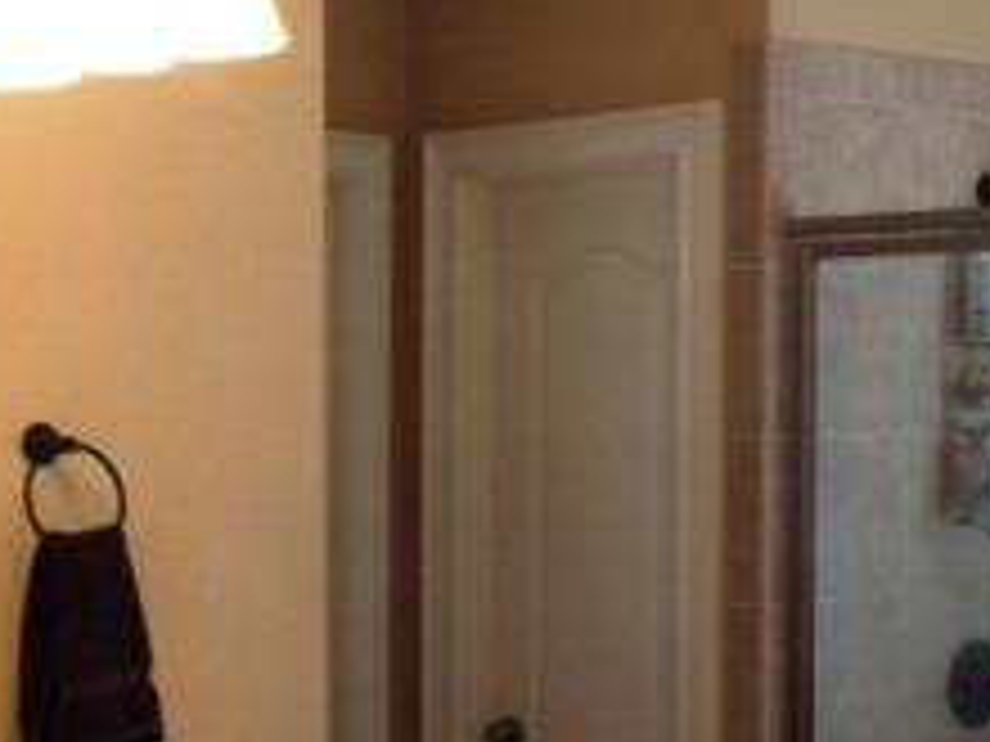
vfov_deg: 15.3
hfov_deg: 20.4
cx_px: 513
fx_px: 2746
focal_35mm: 96
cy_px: 603
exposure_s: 1/20
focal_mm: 4.13
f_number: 2.4
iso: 80
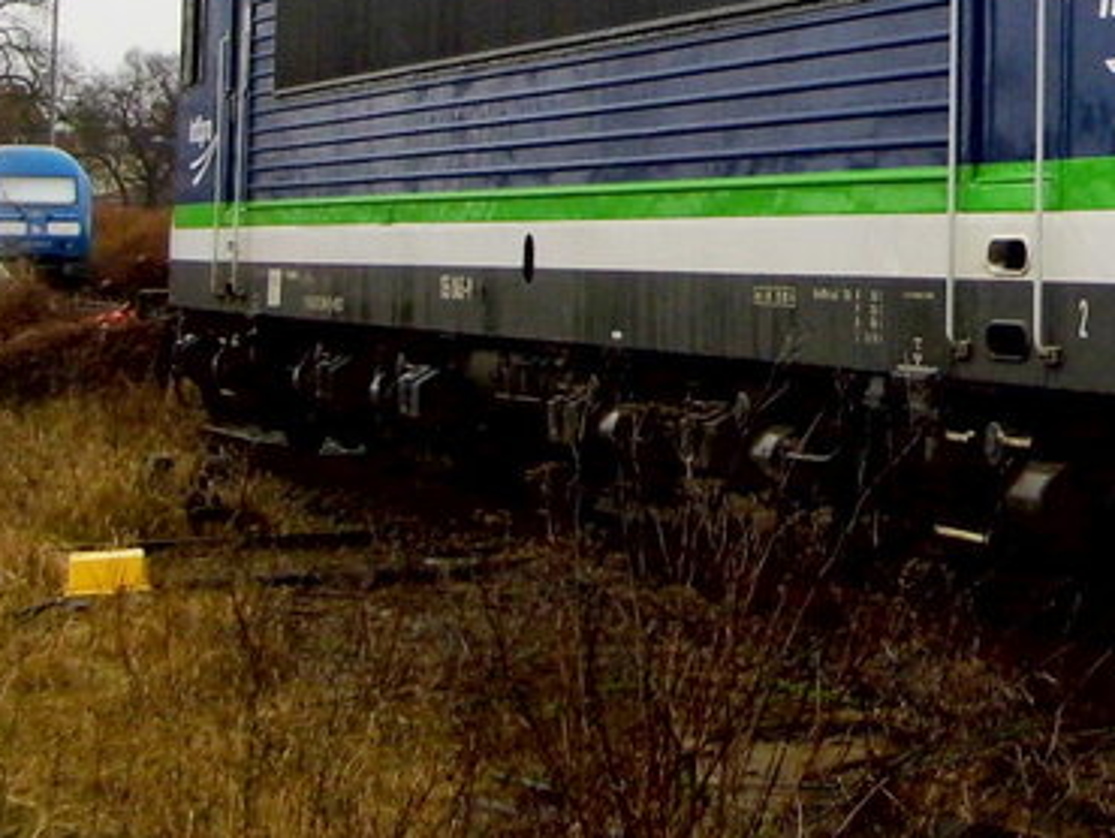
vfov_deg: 15.5
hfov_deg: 20.0
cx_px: 1211
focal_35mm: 94
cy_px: 33
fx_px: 3030
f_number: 3.2
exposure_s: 1/317
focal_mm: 5.2
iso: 100
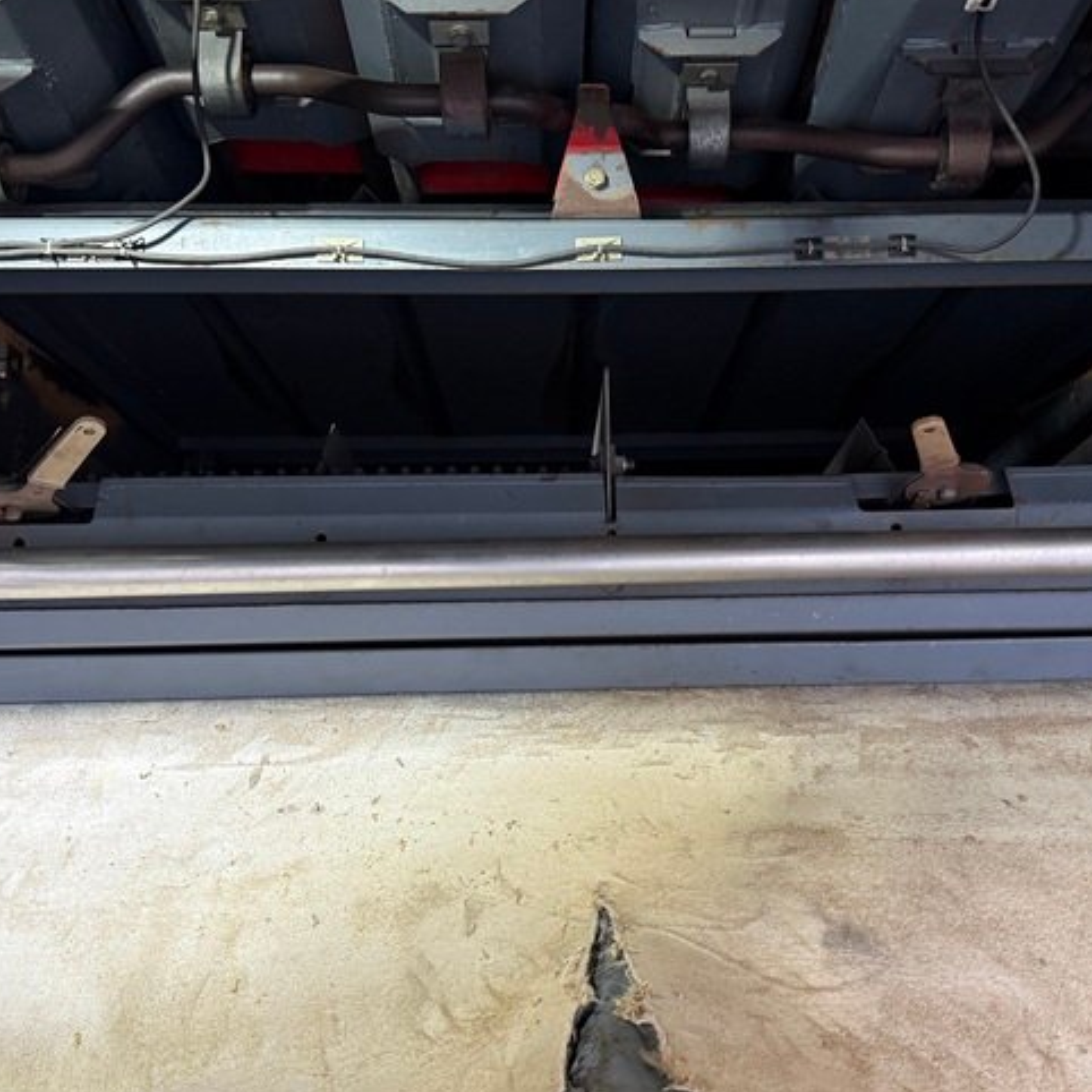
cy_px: 547
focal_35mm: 33
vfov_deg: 49.7
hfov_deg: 49.7
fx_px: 1178
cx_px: 596
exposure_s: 1/60
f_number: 1.78
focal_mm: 6.76
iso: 400
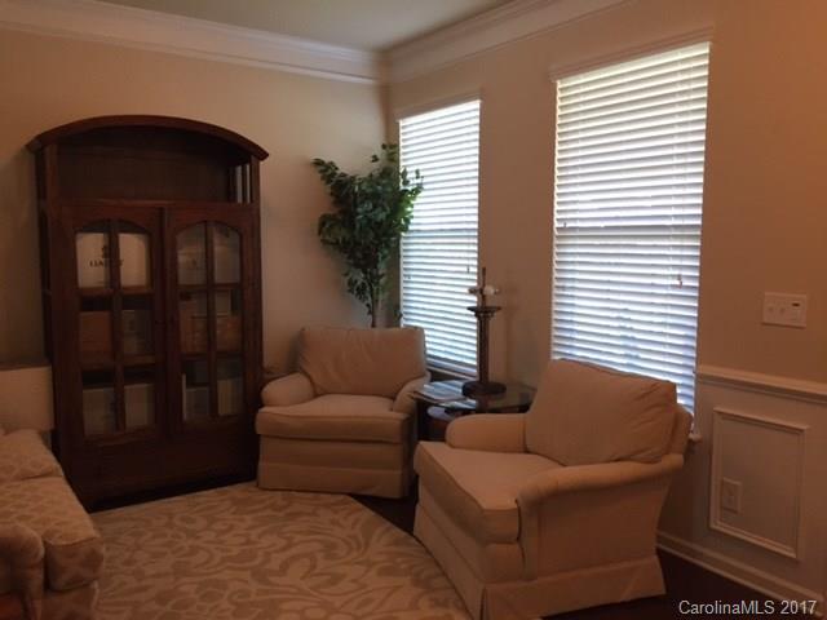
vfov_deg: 48.2
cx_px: 414
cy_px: 310
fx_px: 693
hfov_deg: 61.7
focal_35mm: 29
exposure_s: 1/30
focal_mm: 4.15
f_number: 2.2
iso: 50
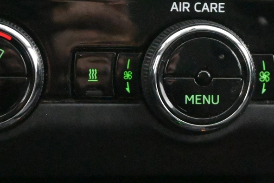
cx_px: 186
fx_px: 1126
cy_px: 40
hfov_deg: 13.8
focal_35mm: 148
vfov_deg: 9.3
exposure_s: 1/60
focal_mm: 36
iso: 16000
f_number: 5.3
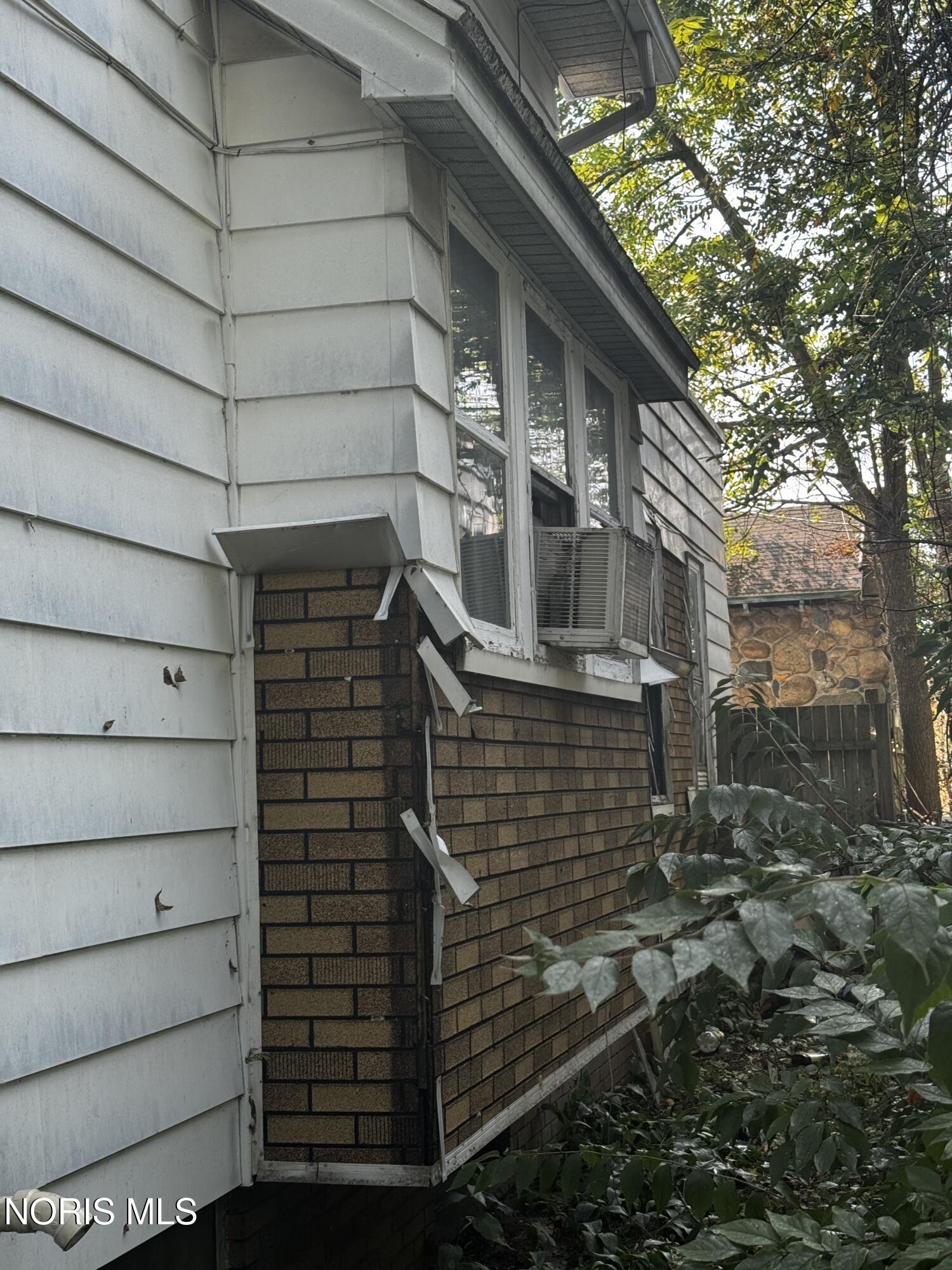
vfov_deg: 39.7
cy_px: 635
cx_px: 476
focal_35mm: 48
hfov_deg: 30.3
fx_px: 1760
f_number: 1.78
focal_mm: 6.76
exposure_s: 1/317
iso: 64
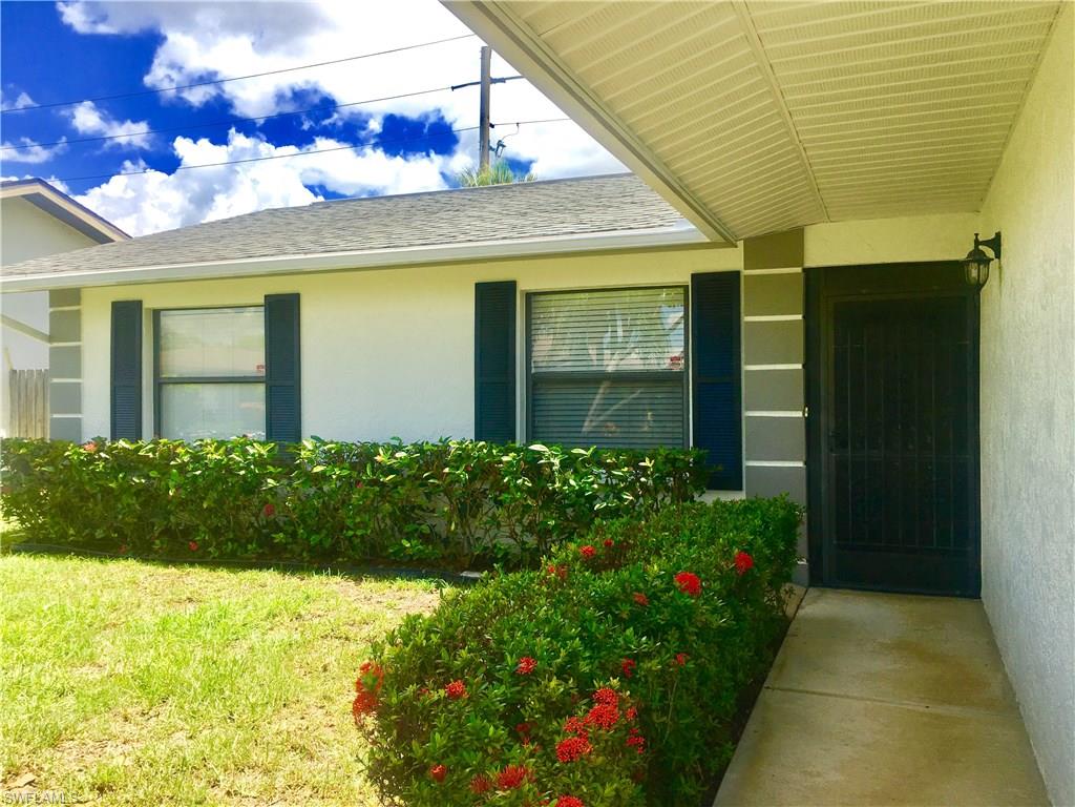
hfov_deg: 61.7
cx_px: 538
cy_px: 404
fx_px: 901
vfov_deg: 48.2
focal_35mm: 29
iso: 25
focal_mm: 4.15
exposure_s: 1/864
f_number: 2.2
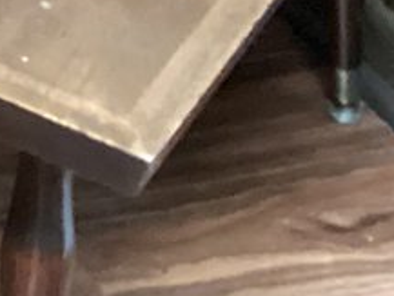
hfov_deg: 8.1
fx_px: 2460
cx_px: -716
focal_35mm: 216
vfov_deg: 6.6
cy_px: -355
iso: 640
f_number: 2.4
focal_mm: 3.3
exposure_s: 1/17
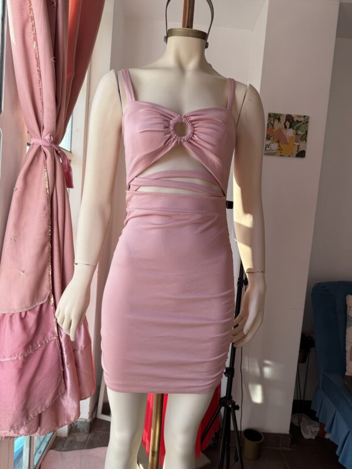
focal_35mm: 24
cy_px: 234
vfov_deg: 71.6
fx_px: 325
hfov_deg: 56.8
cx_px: 176
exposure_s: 1/329
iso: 80
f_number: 1.78
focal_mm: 6.76
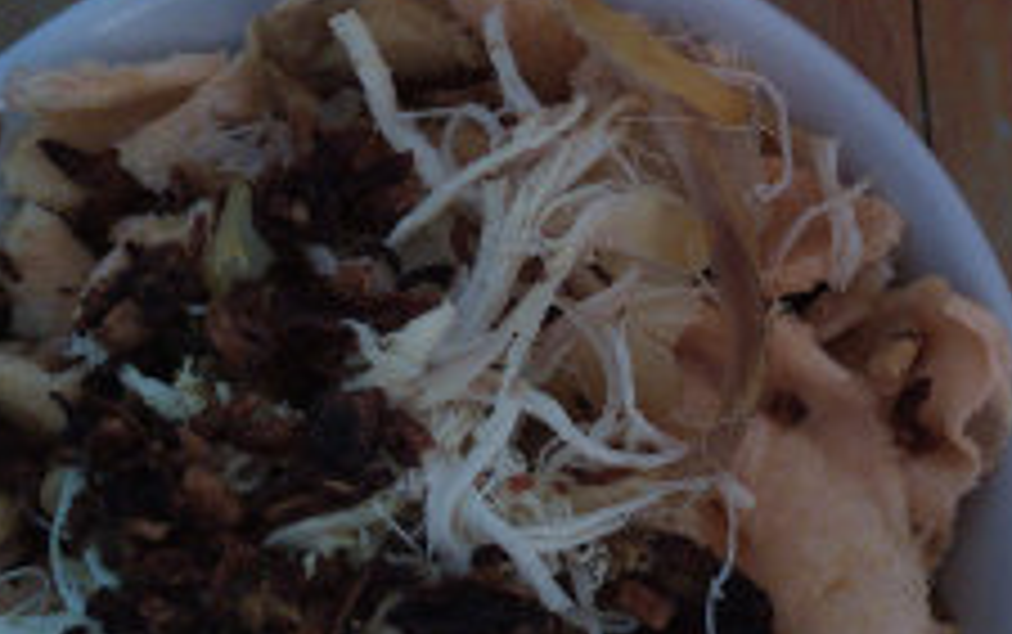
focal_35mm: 75
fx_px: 2070
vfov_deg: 17.1
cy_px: 29
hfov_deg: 26.7
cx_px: 873
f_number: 1.75
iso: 100
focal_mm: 4.75
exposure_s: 1/50
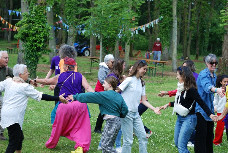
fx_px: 666
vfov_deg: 13.1
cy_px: 76
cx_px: 114
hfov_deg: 19.4
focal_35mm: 105
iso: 100
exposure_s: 1/320
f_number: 4
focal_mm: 70
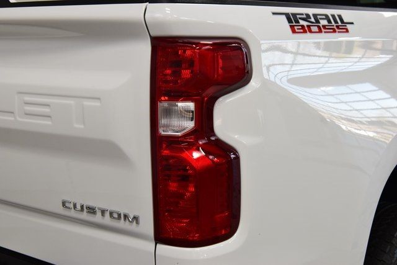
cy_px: 132
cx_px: 198
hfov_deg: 35.0
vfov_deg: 23.8
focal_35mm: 57
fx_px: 629
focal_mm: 38
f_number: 7.1
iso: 1600
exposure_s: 1/60
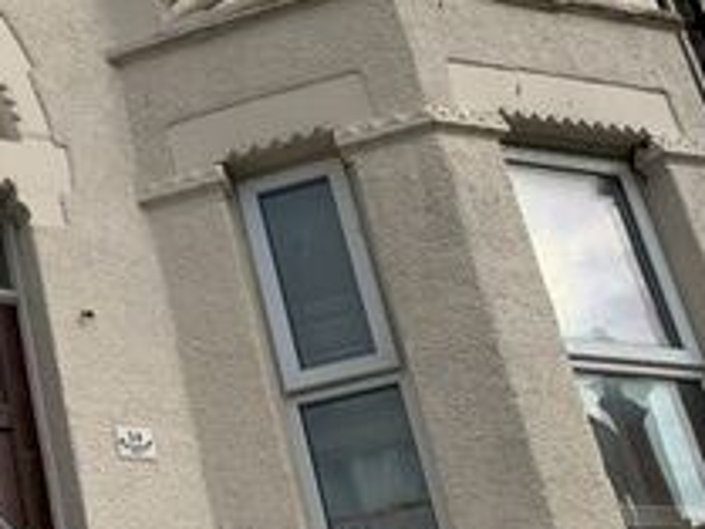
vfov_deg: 16.8
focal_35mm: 87
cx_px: -206
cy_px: 62
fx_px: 1773
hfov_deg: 20.6
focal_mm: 4.25
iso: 25
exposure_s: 1/2160
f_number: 1.8
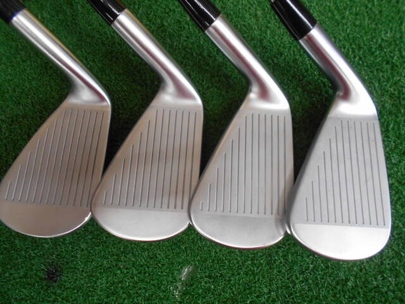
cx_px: 202
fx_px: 304
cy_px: 152
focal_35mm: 26
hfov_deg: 67.3
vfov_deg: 53.1
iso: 320
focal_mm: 4.6
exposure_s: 1/30
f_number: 3.2
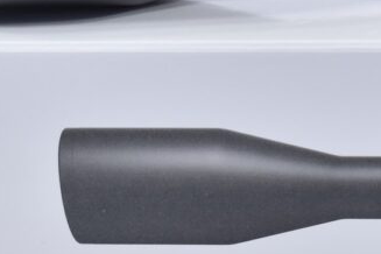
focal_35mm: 171
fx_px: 1808
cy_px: 54
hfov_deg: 11.7
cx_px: 489
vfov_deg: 8.0
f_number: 5
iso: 640
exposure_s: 1/50
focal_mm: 31
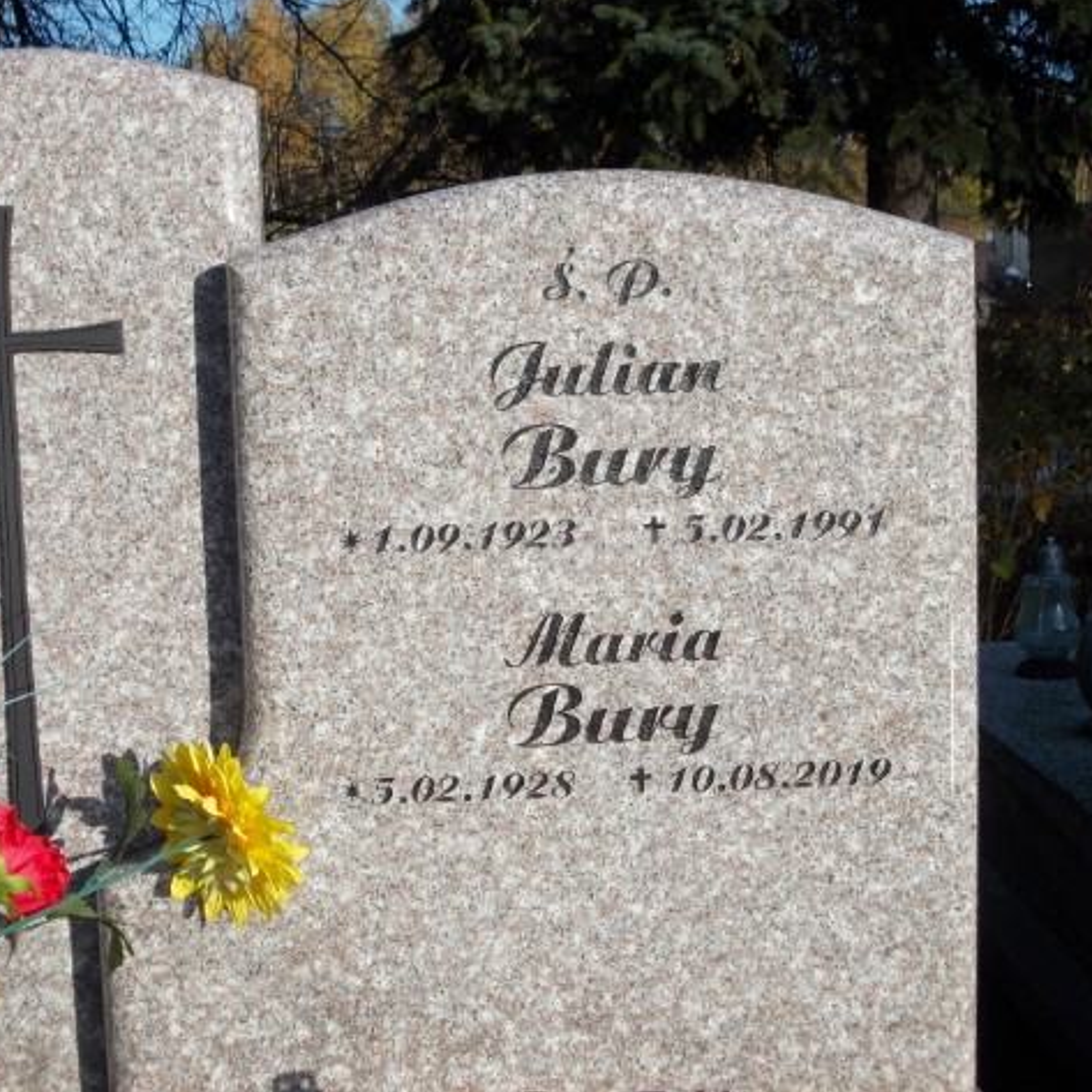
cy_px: 540
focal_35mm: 61
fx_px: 2177
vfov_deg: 28.2
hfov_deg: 28.1
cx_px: 448
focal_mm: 7.2
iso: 80
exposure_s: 1/640
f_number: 3.6
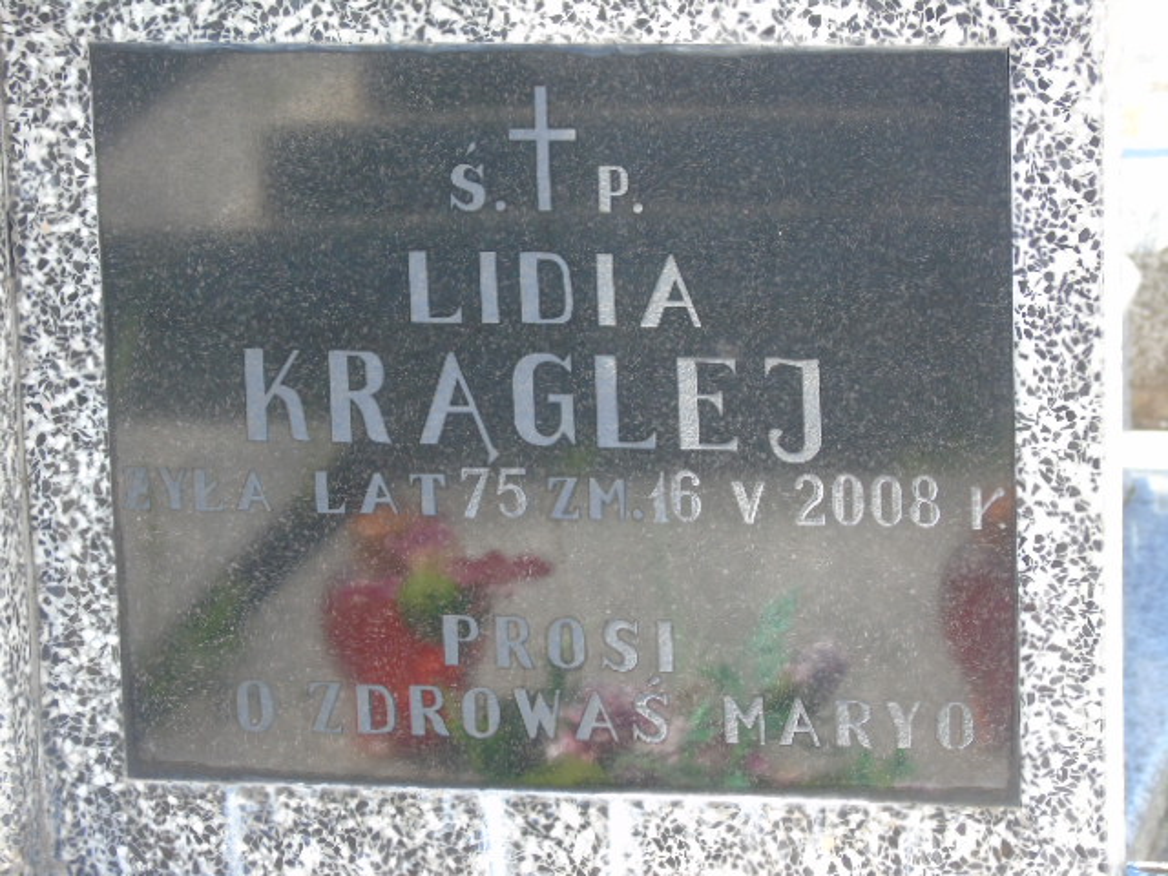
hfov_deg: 12.2
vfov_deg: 9.2
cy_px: 438
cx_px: 584
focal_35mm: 162
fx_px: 5466
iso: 320
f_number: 4.9
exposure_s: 1/125
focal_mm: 29
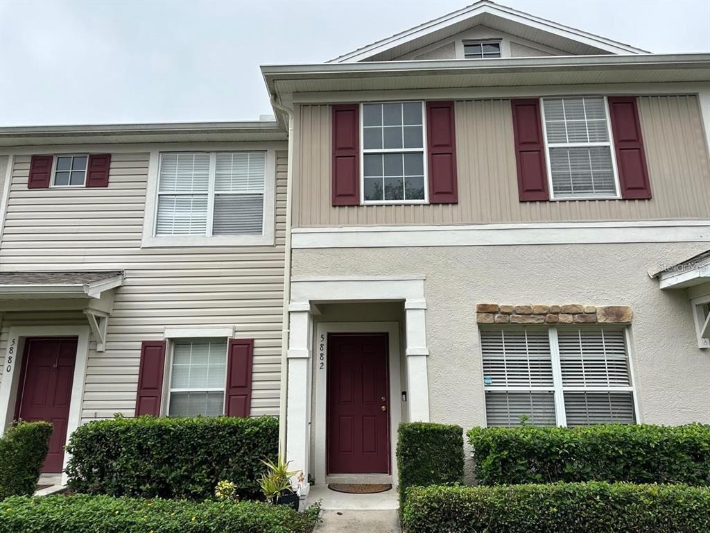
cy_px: 266
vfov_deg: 56.8
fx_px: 492
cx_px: 355
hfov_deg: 71.6
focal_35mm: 24
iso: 80
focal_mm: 6.86
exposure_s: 1/2155
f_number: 1.78
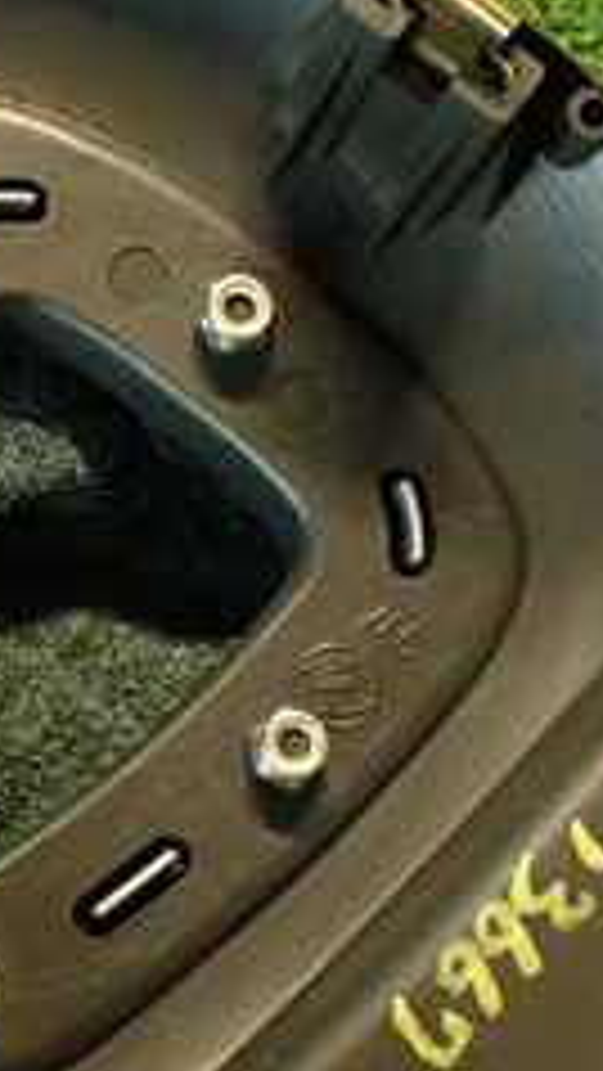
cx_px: -14
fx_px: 2500
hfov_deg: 13.5
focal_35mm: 88
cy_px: 612
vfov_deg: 24.2
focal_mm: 5.79
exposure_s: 1/30
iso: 640
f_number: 2.4
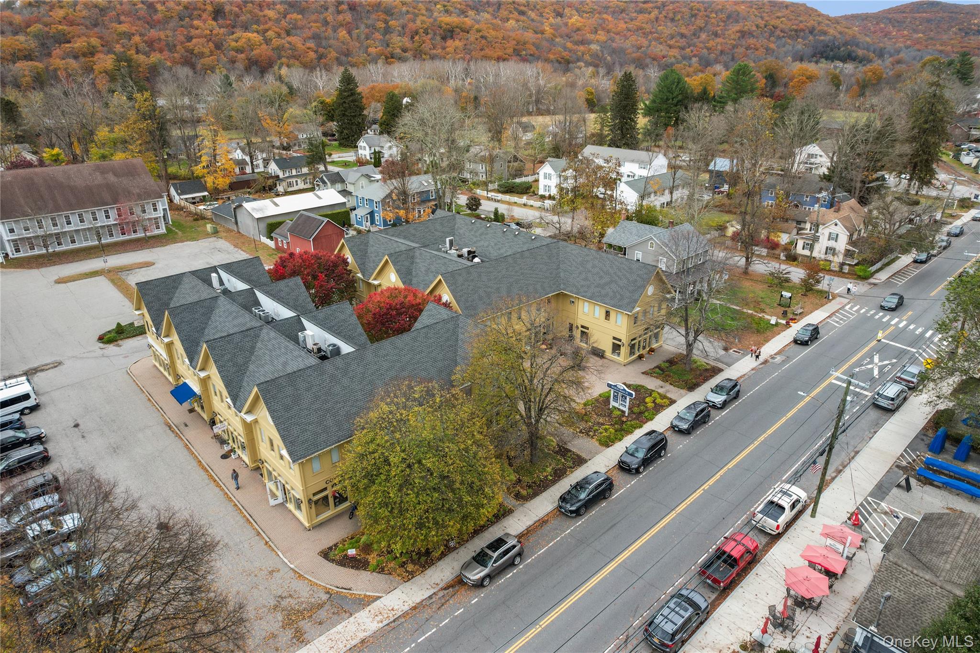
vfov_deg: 57.2
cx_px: 490
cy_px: 326
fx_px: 599
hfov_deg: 78.6
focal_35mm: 22
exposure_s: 1/320
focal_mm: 8.38
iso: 200
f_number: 2.8
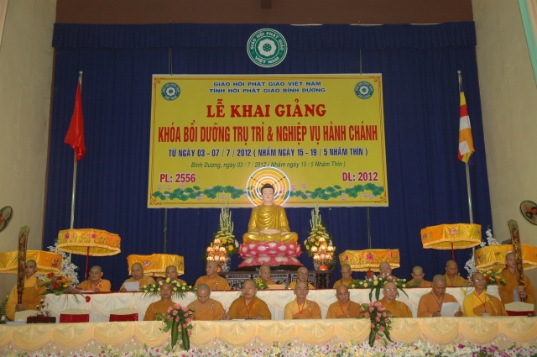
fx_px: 648
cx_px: 268
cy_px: 178
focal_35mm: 44
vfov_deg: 30.8
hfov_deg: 45.0
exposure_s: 1/60
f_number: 4
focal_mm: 29
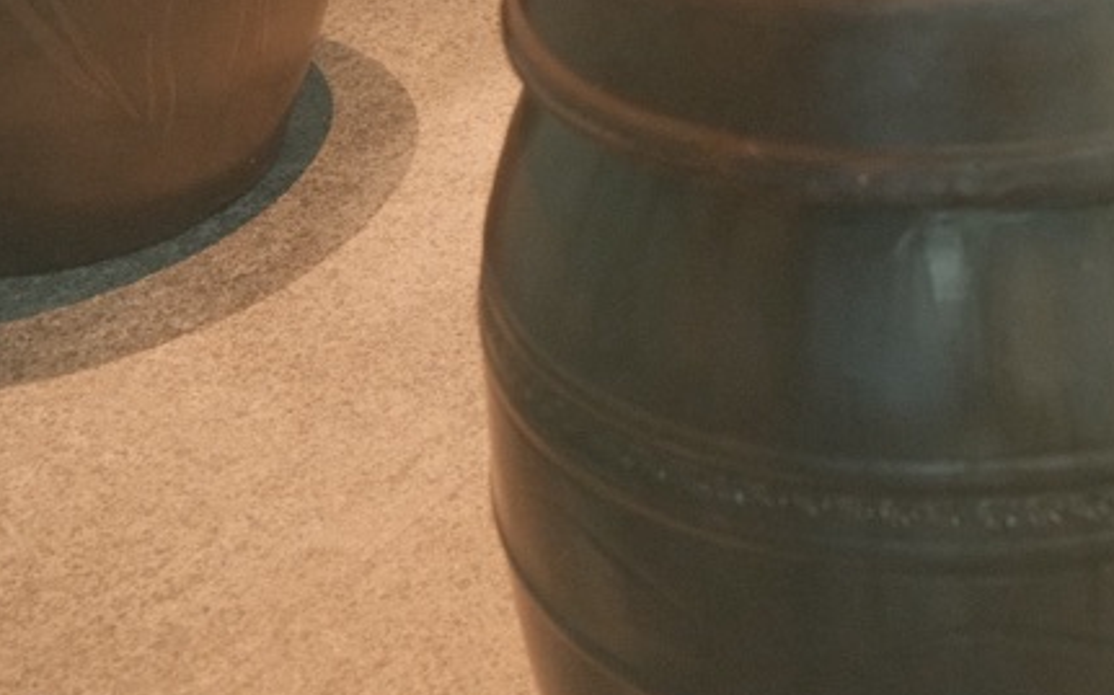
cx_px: 1109
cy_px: -300
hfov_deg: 22.7
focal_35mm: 88
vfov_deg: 14.0
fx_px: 2671
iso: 3200
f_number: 3.2
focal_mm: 20.5
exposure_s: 1/125
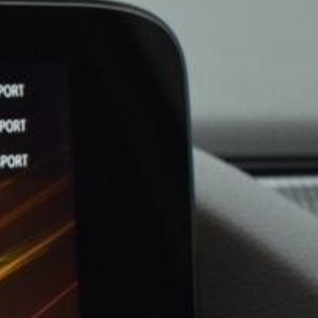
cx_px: -442
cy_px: 296
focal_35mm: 167
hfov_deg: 9.4
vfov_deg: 10.4
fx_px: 1736
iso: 1600
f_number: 4
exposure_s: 1/100
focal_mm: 26
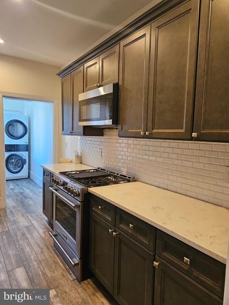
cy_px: 152
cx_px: 114
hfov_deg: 58.9
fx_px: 203
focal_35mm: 23
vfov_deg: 73.9
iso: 500
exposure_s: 1/120
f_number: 1.8
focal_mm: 5.4
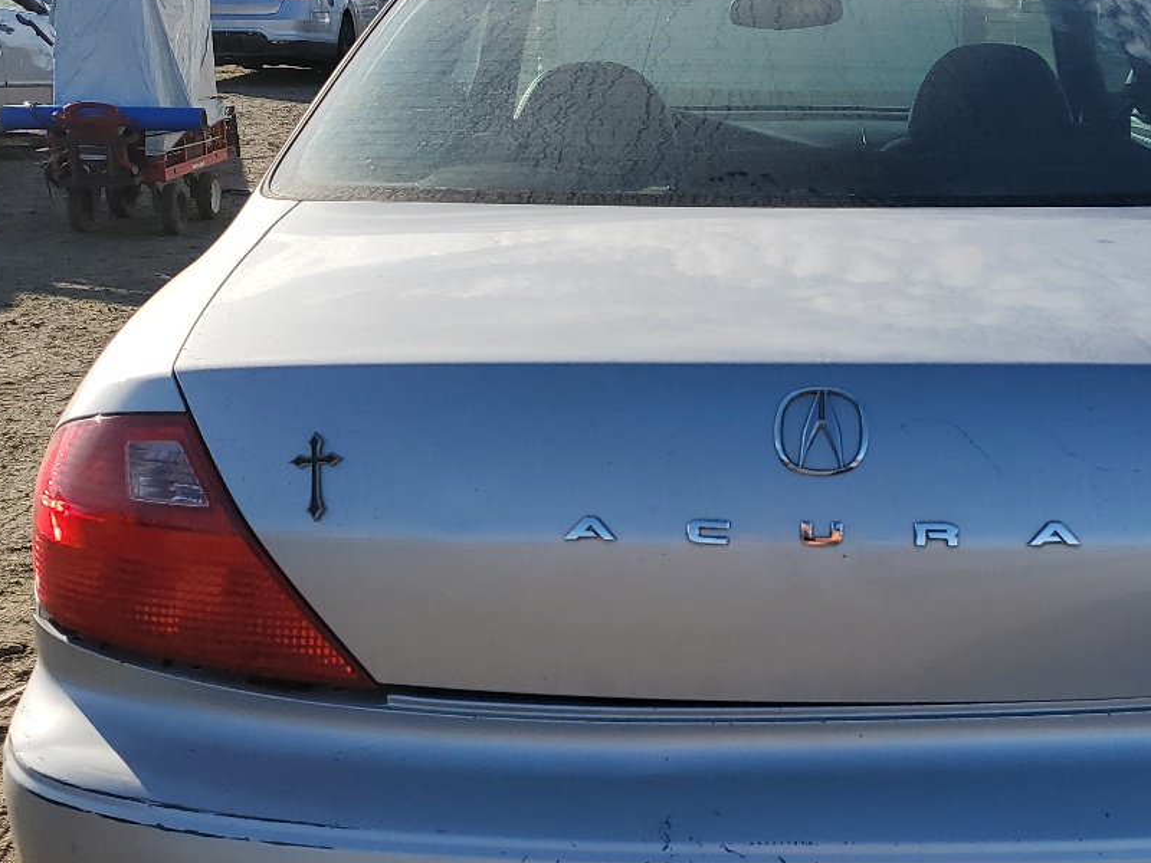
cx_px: 763
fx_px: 1729
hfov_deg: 36.5
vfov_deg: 27.9
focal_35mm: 52
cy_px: 554
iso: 50
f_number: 1.5
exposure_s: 1/5000
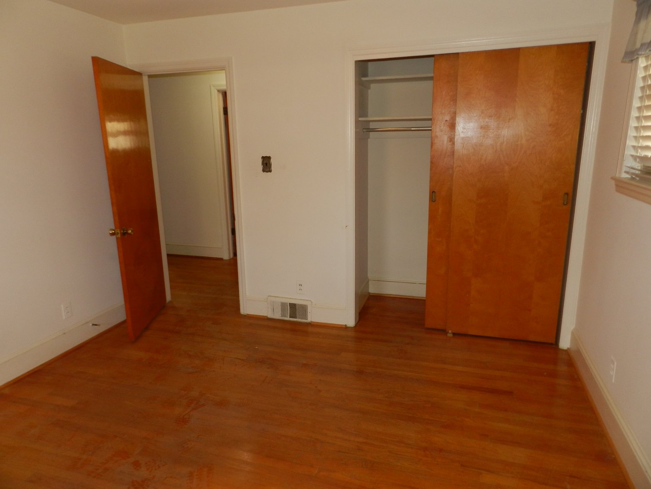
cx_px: 326
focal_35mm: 23
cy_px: 244
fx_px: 433
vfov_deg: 58.9
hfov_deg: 73.9
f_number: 3.4
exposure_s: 1/30
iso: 200
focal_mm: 4
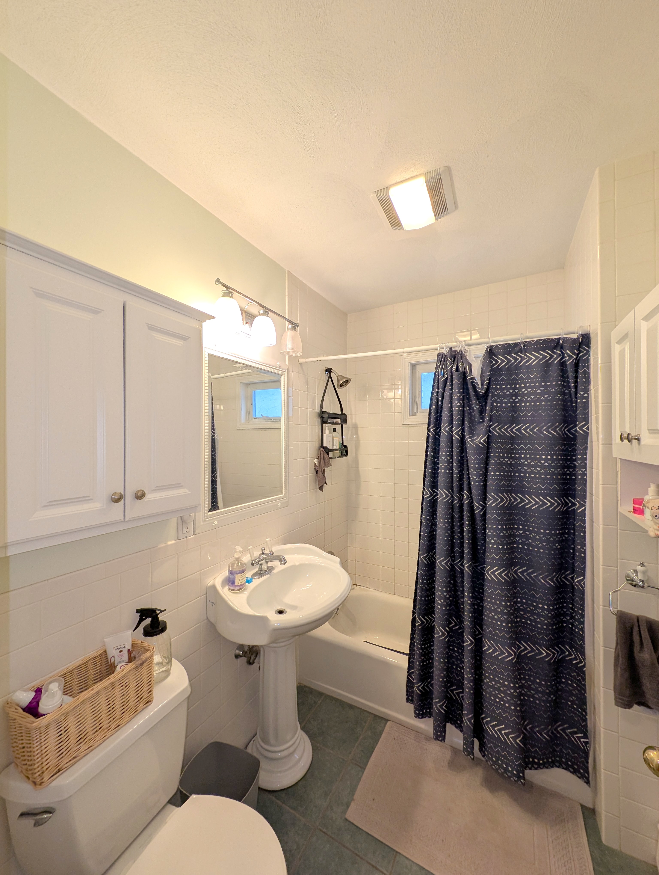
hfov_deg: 94.6
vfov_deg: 110.5
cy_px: 438
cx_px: 330
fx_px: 304
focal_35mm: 12
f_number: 1.95
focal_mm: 2.23
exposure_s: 1/60
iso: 63
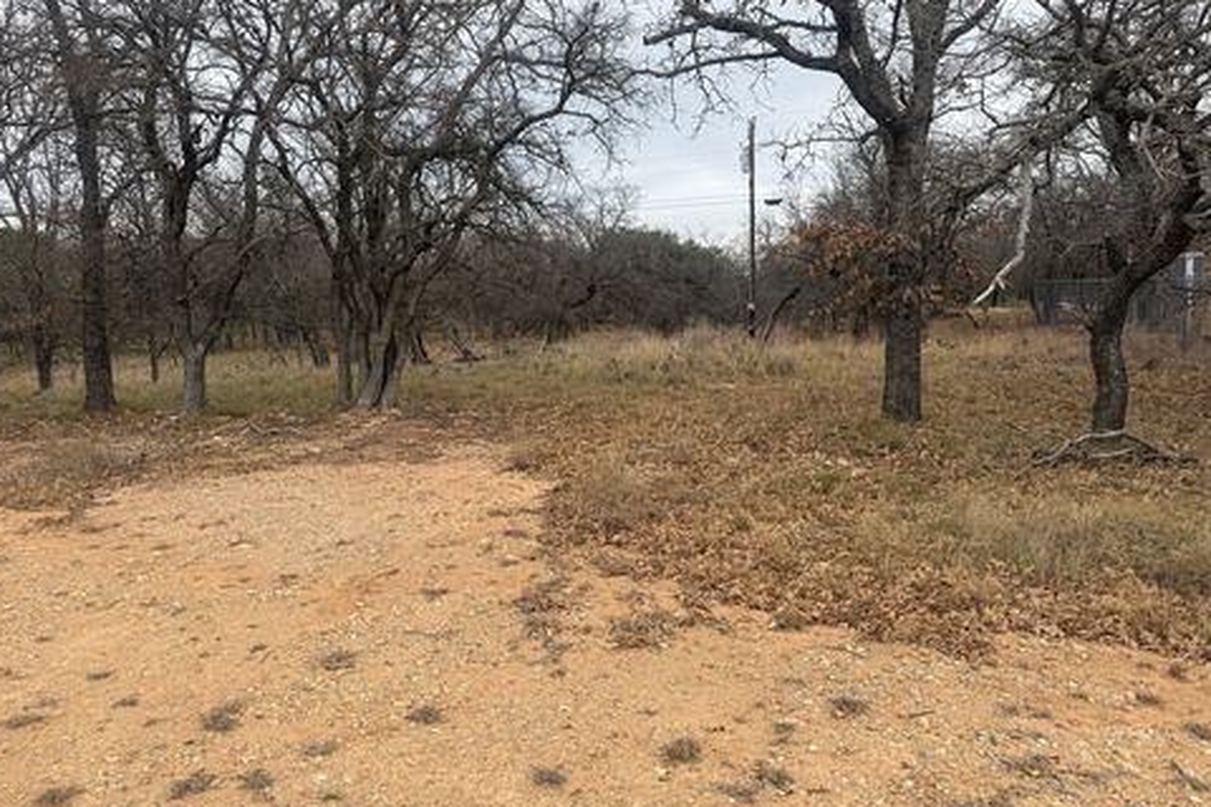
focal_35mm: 26
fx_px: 875
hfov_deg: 69.4
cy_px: 387
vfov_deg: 49.5
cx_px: 595
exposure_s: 1/1018
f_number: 1.78
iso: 80
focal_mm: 6.76
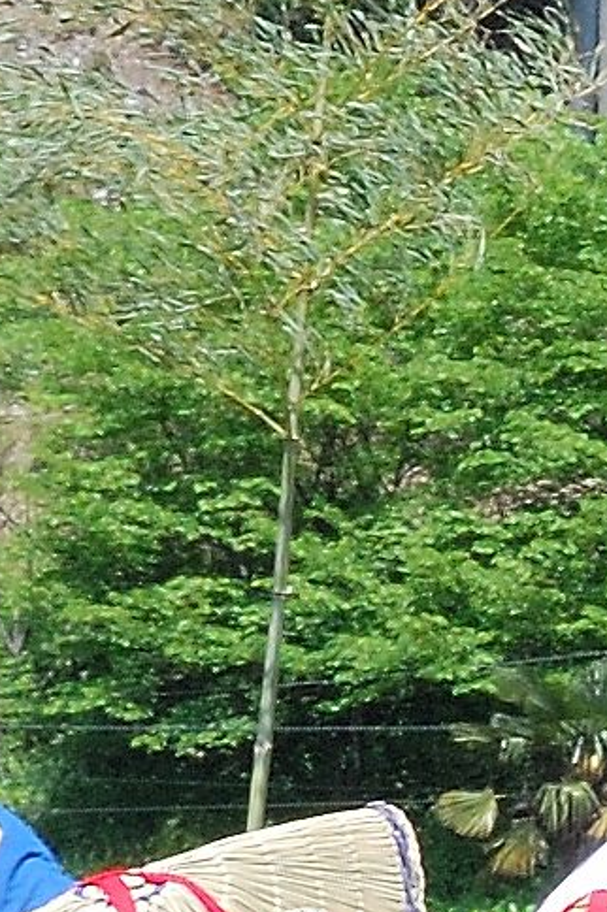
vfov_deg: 3.2
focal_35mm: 653
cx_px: 1706
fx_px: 16538
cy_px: 637
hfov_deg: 2.1
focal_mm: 70
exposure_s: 1/80
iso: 400
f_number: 22
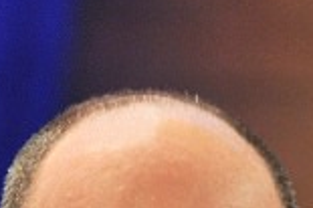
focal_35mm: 1008
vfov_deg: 1.4
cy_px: 528
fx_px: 8755
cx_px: 135
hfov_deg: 2.0
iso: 1600
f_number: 4
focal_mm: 195
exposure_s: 1/200
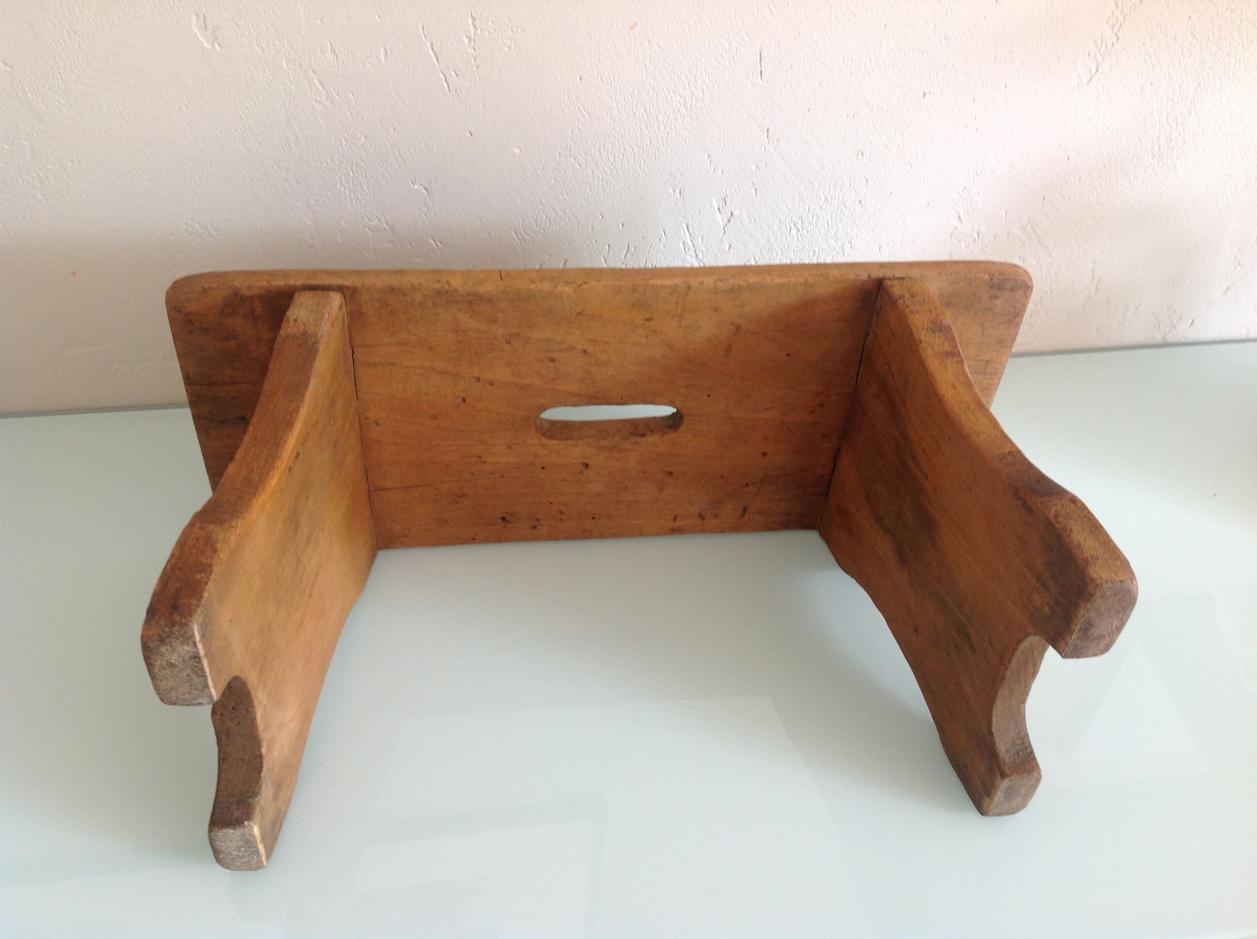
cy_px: 470
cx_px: 628
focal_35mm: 35
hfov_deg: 52.7
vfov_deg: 40.6
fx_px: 1269
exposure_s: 1/20
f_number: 2.4
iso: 50
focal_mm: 4.28
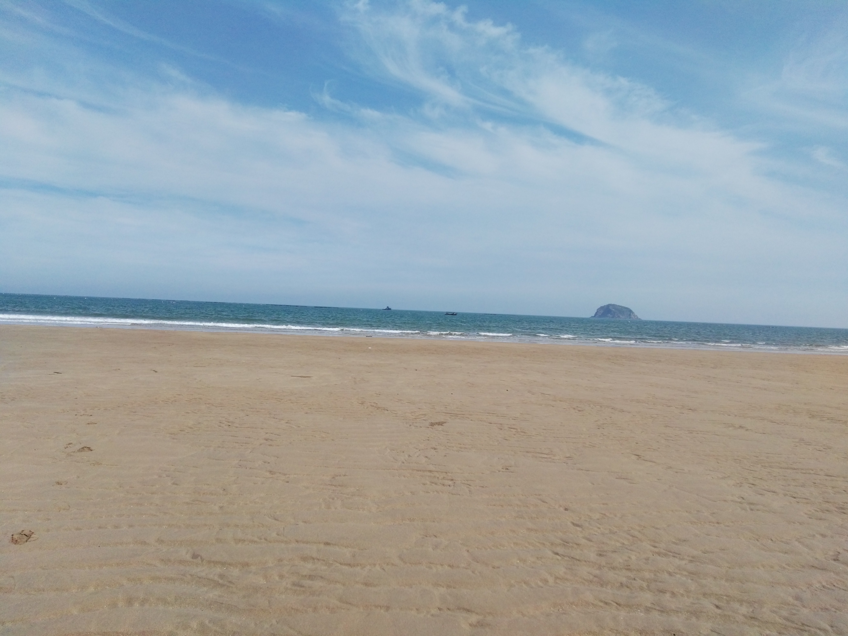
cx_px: 424
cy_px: 318
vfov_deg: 49.7
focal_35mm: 28
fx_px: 686
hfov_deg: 63.4
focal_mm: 2.96
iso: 64
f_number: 2
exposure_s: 1/3984
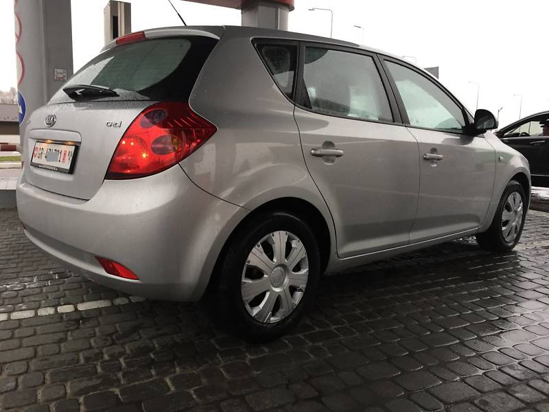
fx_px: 460
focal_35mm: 29
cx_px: 274
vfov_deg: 48.2
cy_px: 206
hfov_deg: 61.7
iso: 40
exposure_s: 1/33
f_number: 2.2
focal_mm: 4.2
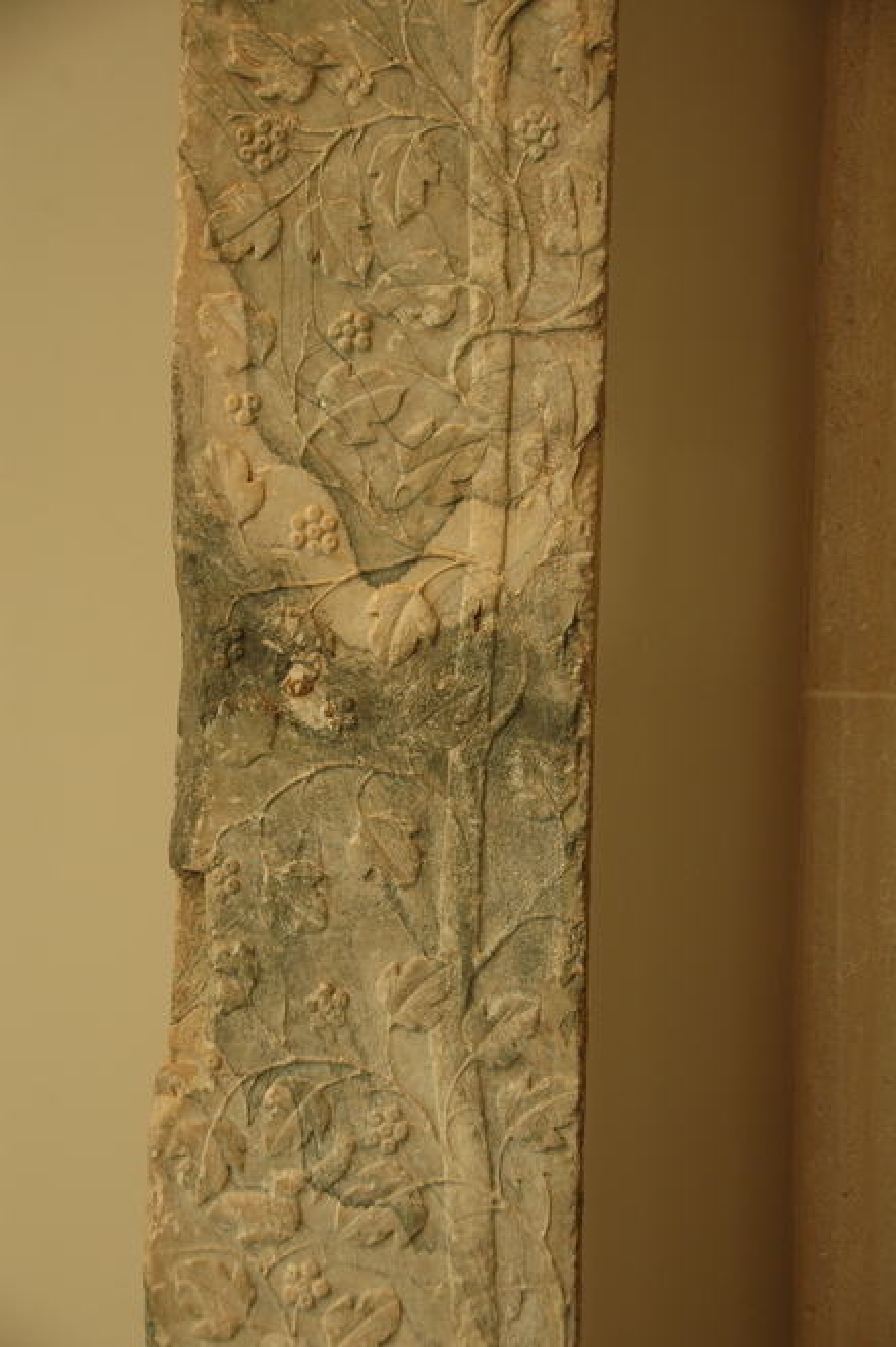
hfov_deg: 18.2
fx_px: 2803
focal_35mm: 75
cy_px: 674
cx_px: 448
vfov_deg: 27.0
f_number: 4.8
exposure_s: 1/40
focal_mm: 50
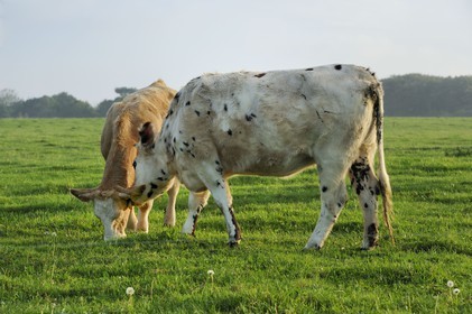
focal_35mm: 122
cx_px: 236
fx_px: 1598
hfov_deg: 16.8
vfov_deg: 11.2
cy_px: 157
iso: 200
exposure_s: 1/200
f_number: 8
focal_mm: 122
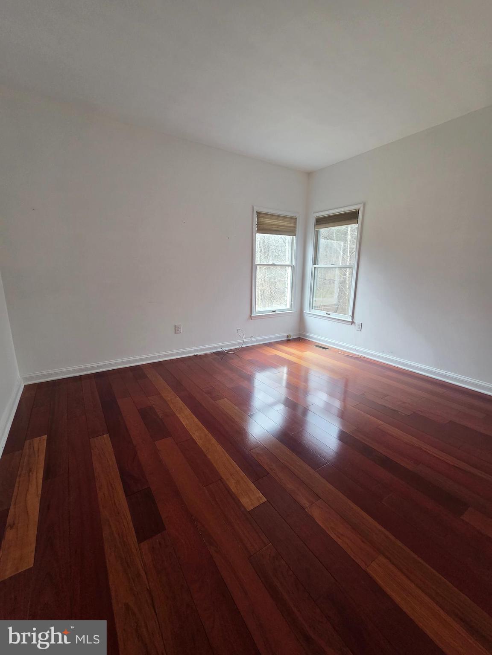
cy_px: 328
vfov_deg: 106.2
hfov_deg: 89.9
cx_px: 246
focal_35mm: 13
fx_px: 246
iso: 250
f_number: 2.2
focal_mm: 2.2
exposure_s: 1/100
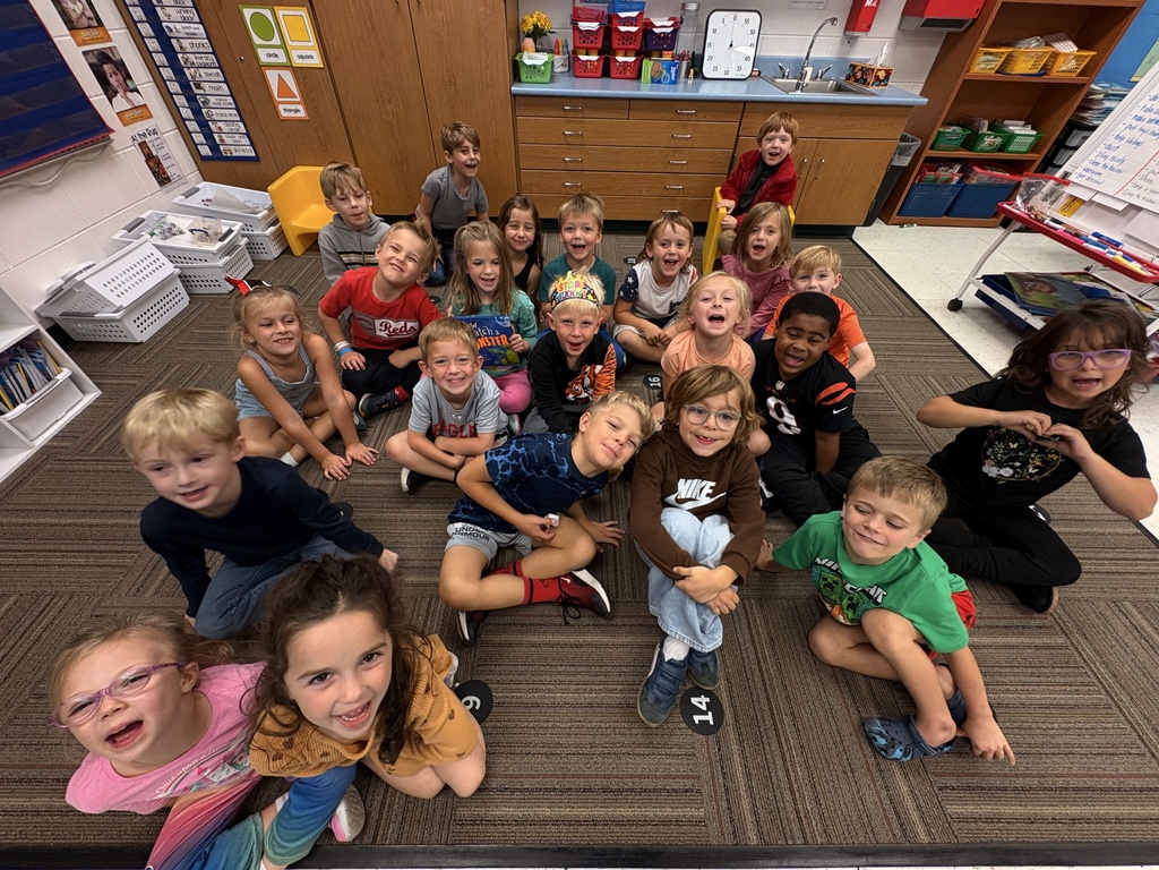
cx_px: 580
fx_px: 469
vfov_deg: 85.7
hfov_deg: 102.1
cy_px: 435
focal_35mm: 14
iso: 200
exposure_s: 1/60
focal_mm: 2.22
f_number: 2.2
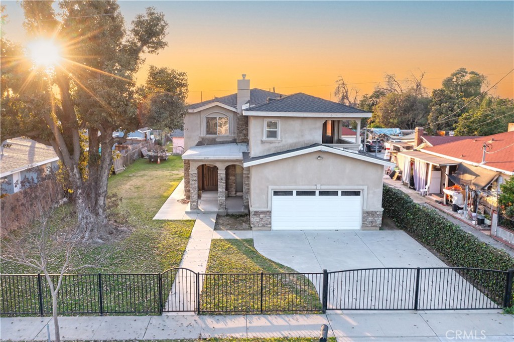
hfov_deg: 65.5
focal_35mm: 28
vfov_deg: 46.4
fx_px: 400
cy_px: 171
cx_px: 257
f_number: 4.5
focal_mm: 10.26
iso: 100
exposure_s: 1/200
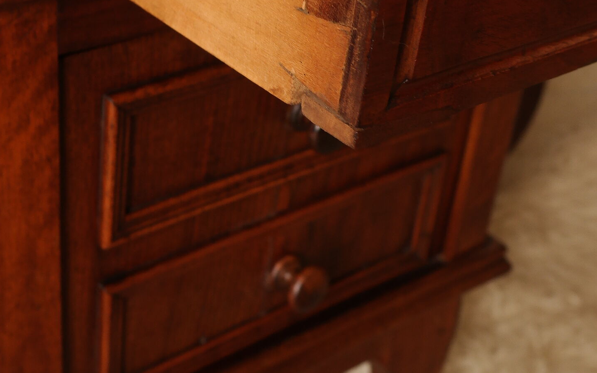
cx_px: 227
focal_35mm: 63
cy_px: 117
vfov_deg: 20.5
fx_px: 1025
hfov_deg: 32.3
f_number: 5.6
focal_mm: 20
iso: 400
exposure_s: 1/25
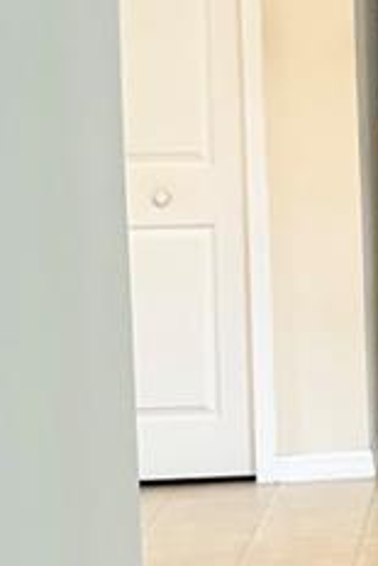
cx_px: 980
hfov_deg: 8.7
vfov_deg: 14.6
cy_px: 137
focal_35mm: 140
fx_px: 2202
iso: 320
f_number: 1.6
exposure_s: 1/60
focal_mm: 5.96
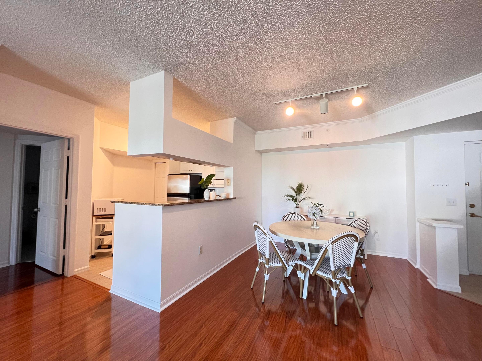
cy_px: 180
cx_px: 241
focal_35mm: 13
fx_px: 181
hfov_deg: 106.2
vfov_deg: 89.9
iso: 320
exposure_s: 1/60
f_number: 1.8
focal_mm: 1.57
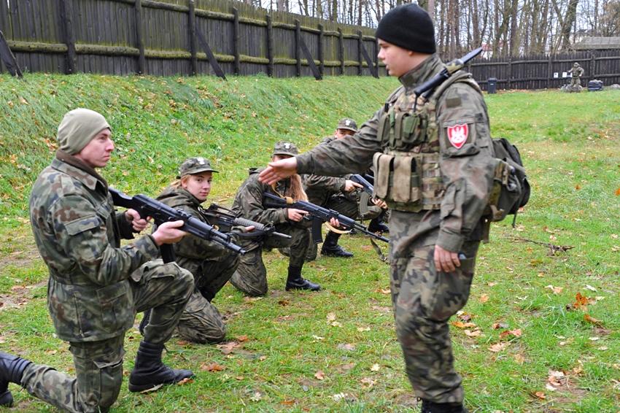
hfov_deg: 41.1
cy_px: 206
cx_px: 310
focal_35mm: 48
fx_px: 826
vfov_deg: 28.1
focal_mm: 48
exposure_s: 1/100
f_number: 5
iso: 640
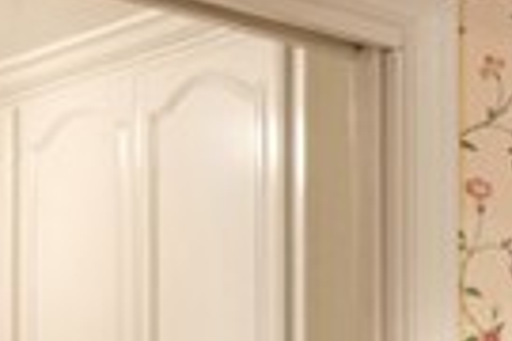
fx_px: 1775
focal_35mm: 125
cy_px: 663
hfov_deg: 12.9
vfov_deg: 10.2
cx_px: 1195
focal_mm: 11
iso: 400
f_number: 2.8
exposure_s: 1/30
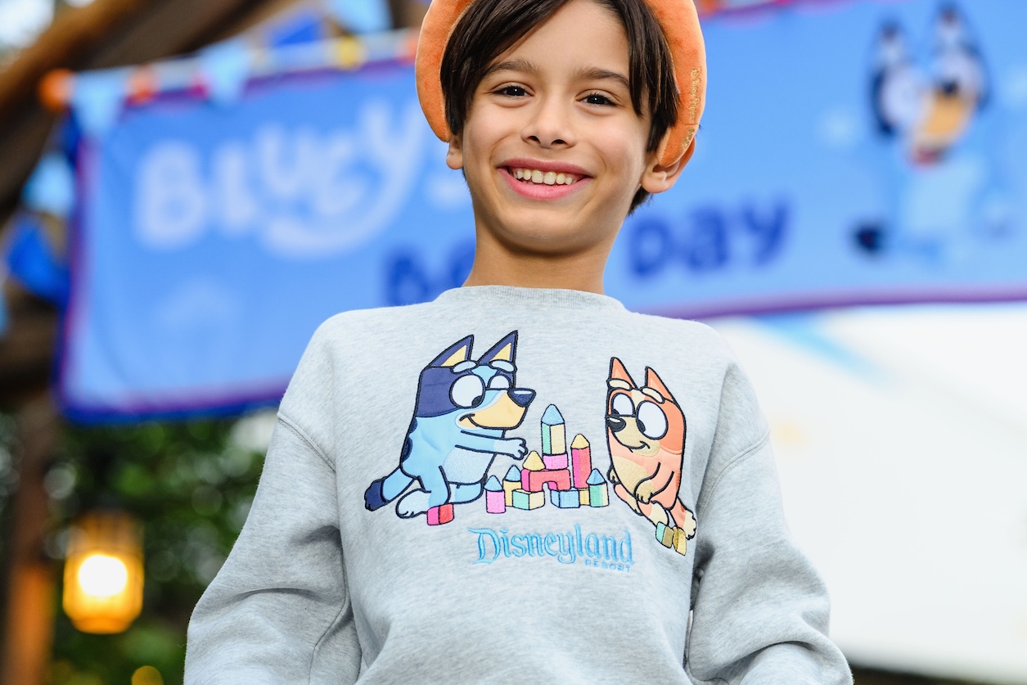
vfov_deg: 10.5
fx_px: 3709
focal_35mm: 130
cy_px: 207
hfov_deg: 15.7
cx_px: 724
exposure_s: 1/160
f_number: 3.5
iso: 800
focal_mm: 85
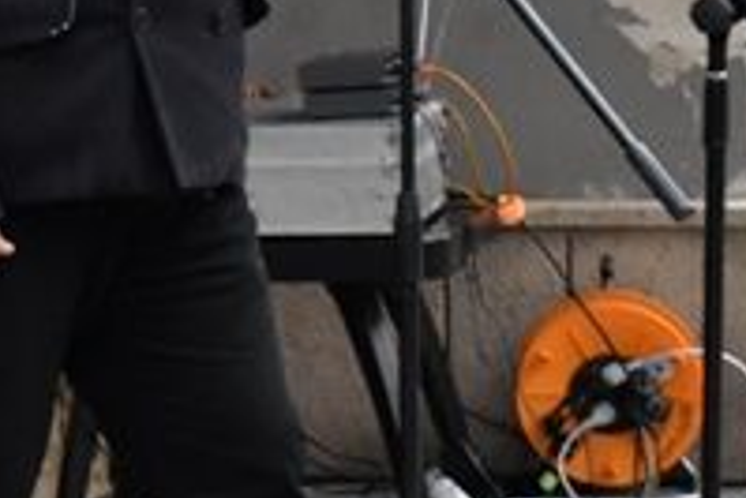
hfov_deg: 5.4
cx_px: -855
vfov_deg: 3.7
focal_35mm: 371
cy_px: -122
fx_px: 7693
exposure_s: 1/80
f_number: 5.3
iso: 2500
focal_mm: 48
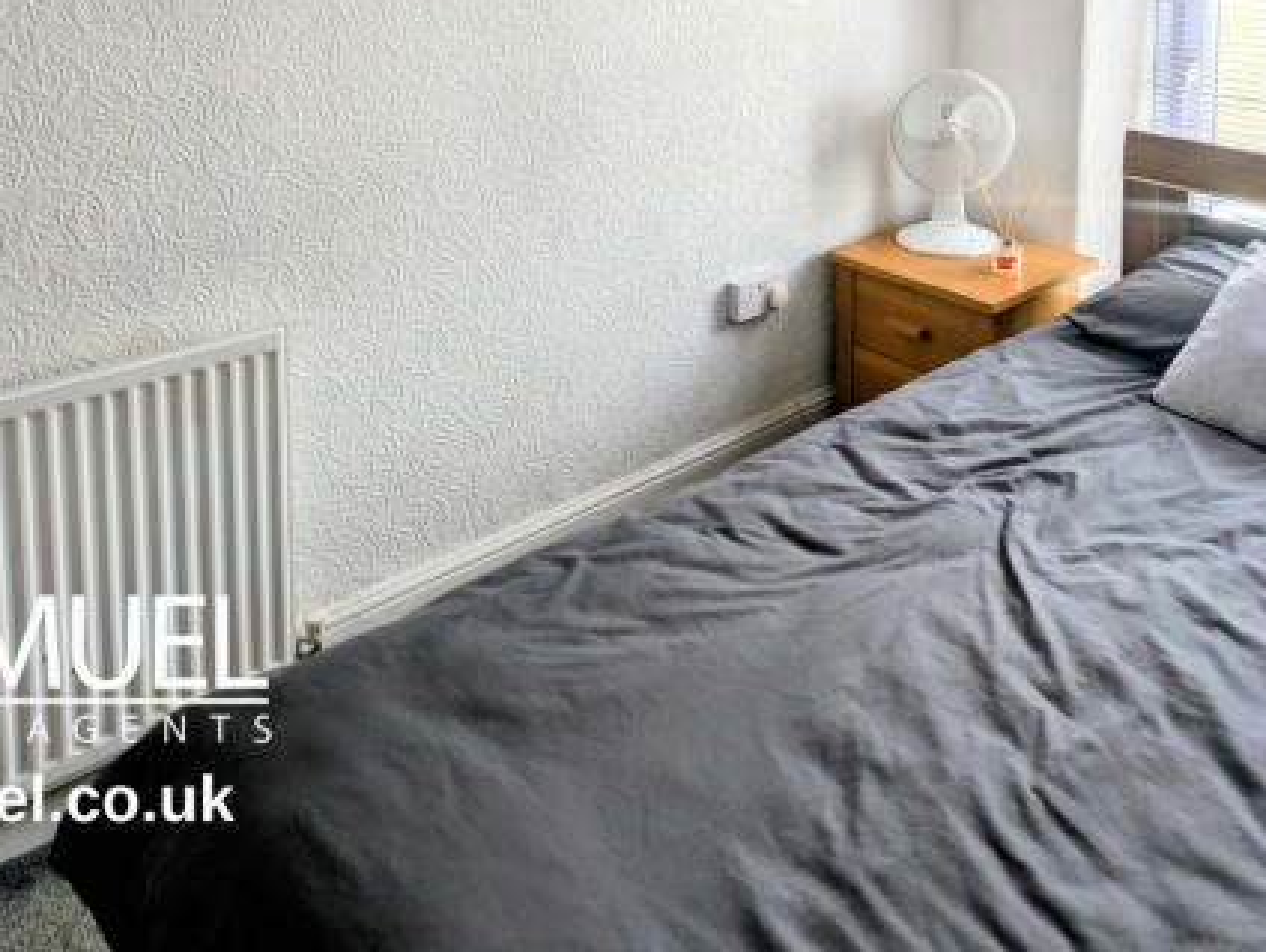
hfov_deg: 60.3
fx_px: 1062
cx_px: 836
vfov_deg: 41.3
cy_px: -22
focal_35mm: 29
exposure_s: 1/151
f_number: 1.95
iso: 39
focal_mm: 2.23
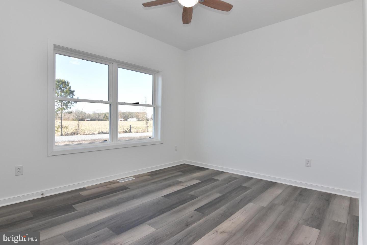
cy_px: 122
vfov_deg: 67.5
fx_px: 184
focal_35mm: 18
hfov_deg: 90.0
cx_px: 184
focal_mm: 12
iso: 800
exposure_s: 1/160
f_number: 10
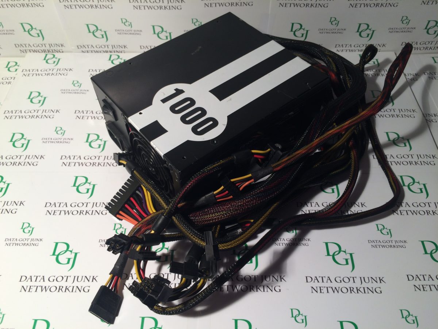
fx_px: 367
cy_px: 164
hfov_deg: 61.7
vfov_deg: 48.2
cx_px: 219
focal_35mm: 29
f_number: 2.2
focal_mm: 4.15
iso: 40
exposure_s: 1/60
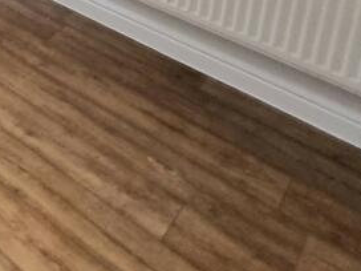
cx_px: -203
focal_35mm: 49
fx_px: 511
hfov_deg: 26.2
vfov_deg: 20.0
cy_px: -235
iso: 320
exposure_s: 1/40
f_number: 2.2
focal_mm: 2.2
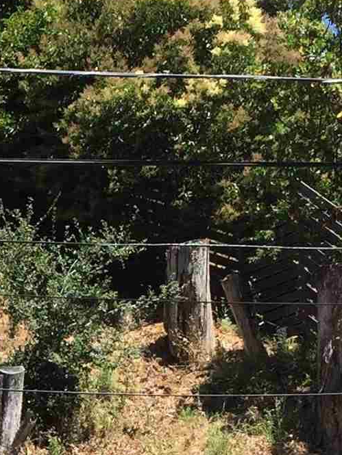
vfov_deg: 14.3
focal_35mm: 134
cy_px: 527
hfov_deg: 10.6
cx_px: -184
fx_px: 1765
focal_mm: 4.15
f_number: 2.2
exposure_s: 1/989
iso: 32
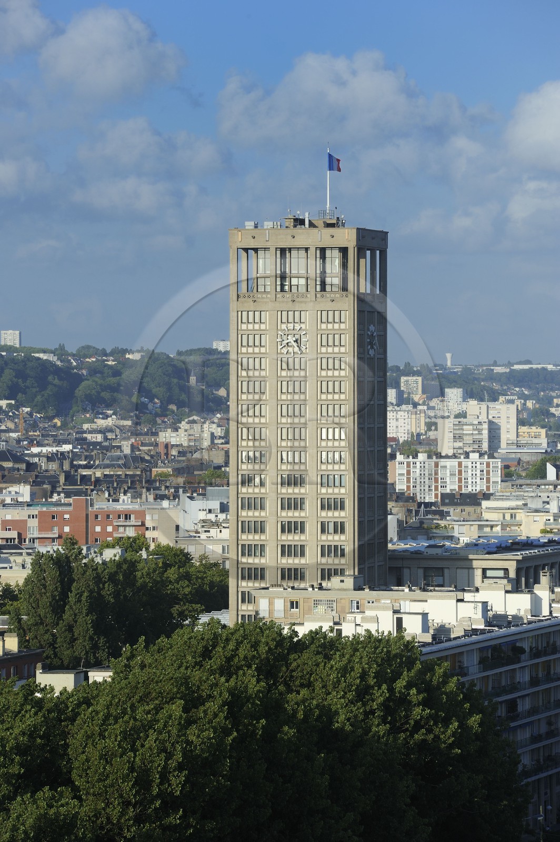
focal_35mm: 200
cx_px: 280
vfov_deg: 10.3
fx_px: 4674
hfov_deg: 6.9
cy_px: 421
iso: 200
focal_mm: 200
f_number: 10
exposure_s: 1/320
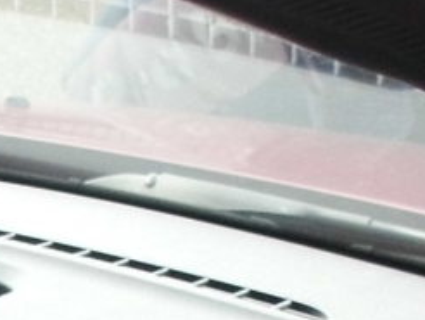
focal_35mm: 187
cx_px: -356
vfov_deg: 7.7
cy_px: 550
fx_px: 2298
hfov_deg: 10.0
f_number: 2.9
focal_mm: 6.3
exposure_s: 1/125
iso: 100
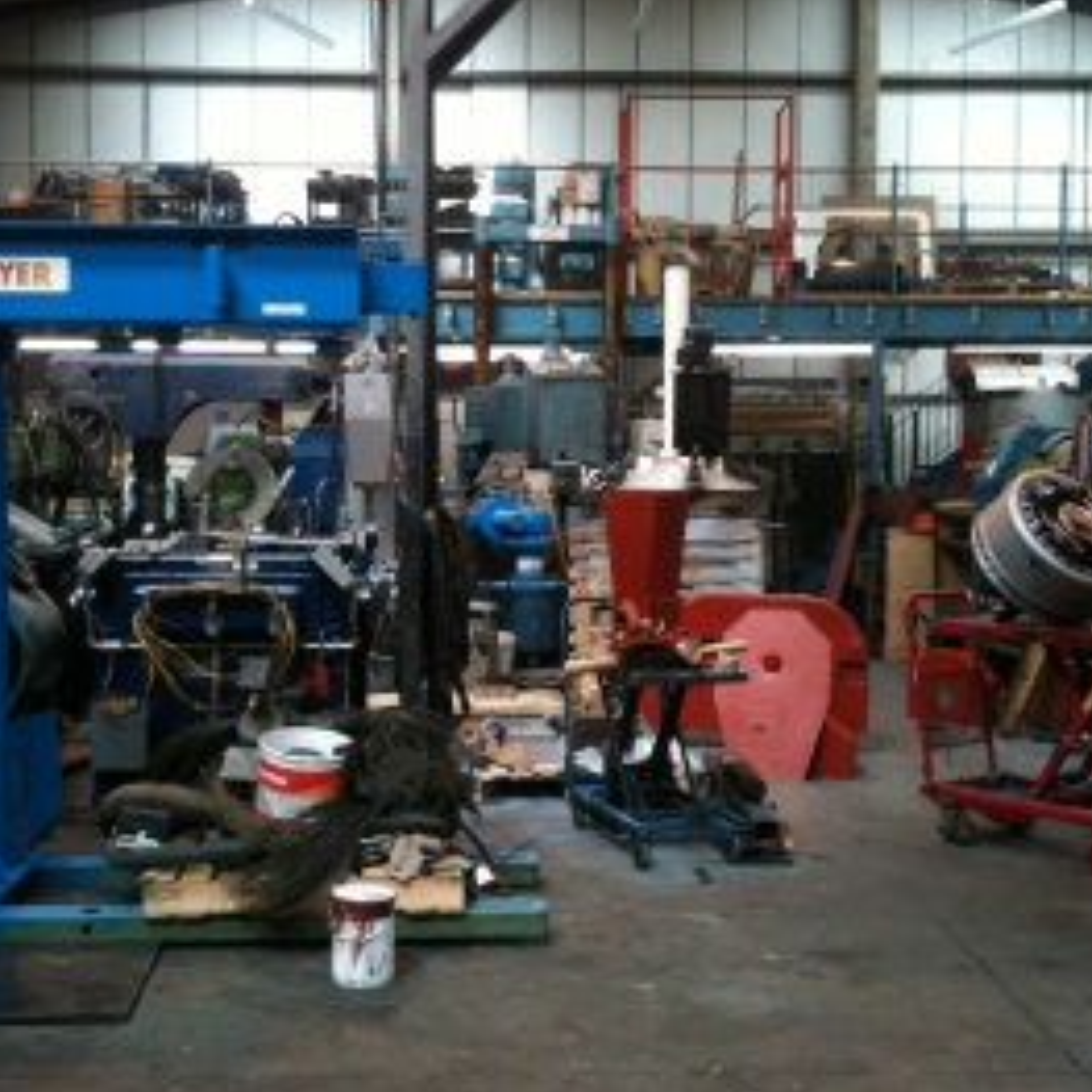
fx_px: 1677
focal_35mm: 47
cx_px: 527
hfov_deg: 36.1
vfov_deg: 36.1
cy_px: 540
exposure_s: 1/60
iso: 100
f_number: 2.8
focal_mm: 3.85
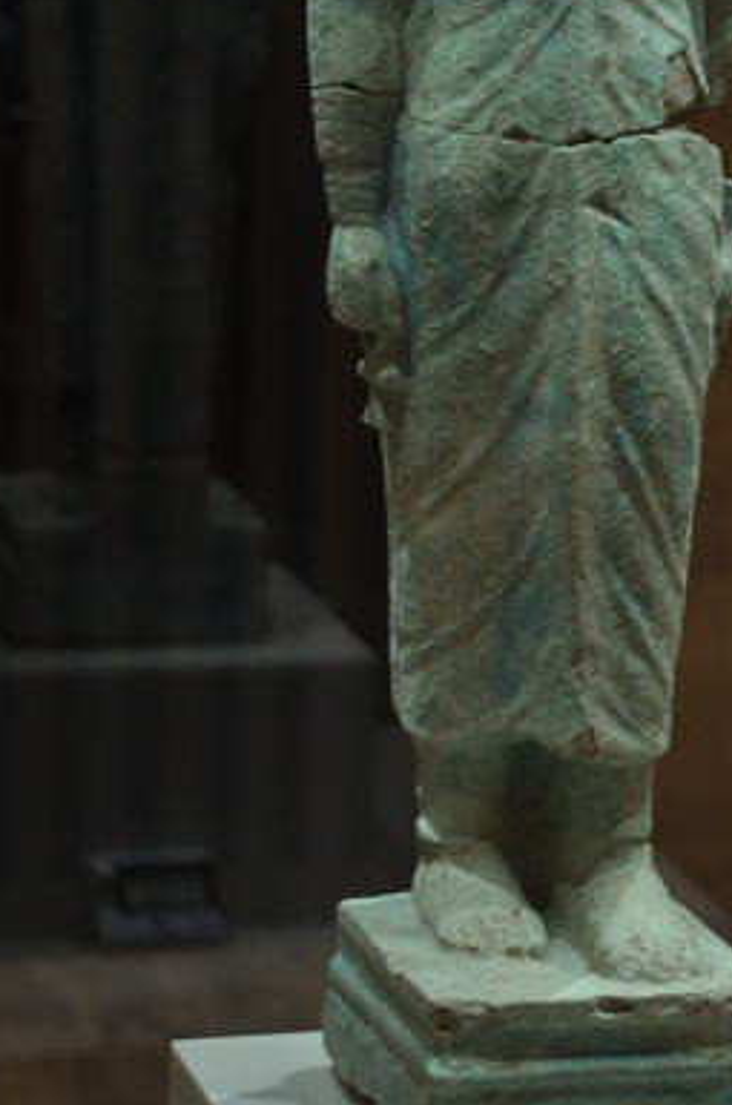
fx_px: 5143
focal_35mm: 168
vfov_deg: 12.2
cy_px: 336
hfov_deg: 8.1
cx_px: 558
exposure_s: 1/50
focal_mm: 65
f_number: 5
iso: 1000
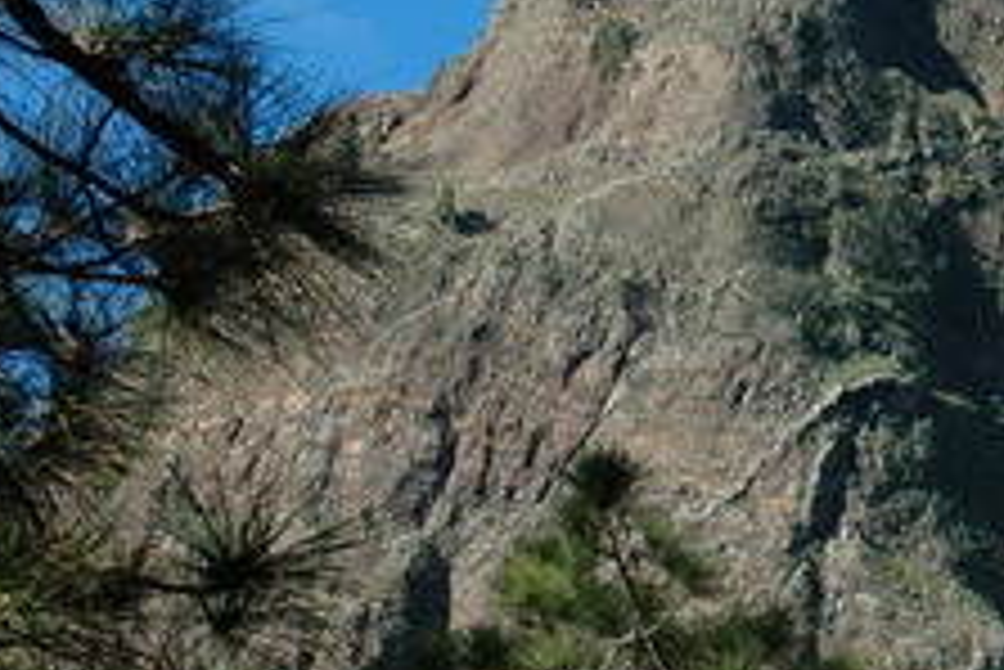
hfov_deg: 14.5
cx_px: 1549
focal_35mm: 131
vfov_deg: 10.5
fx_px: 3645
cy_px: 483
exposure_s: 1/250
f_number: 8
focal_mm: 27
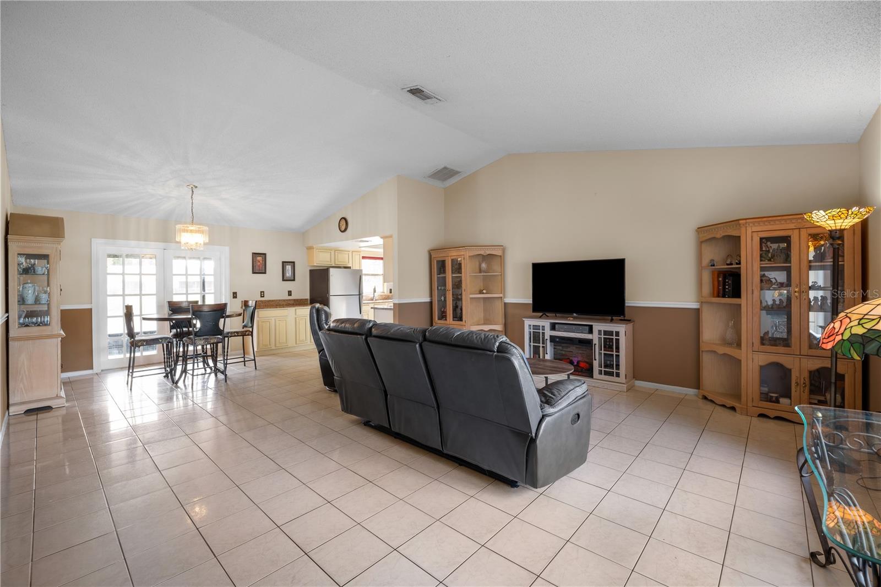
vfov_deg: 81.2
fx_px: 343
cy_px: 294
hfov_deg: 104.3
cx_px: 440
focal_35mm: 14
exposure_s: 1.3
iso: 100
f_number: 9
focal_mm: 14
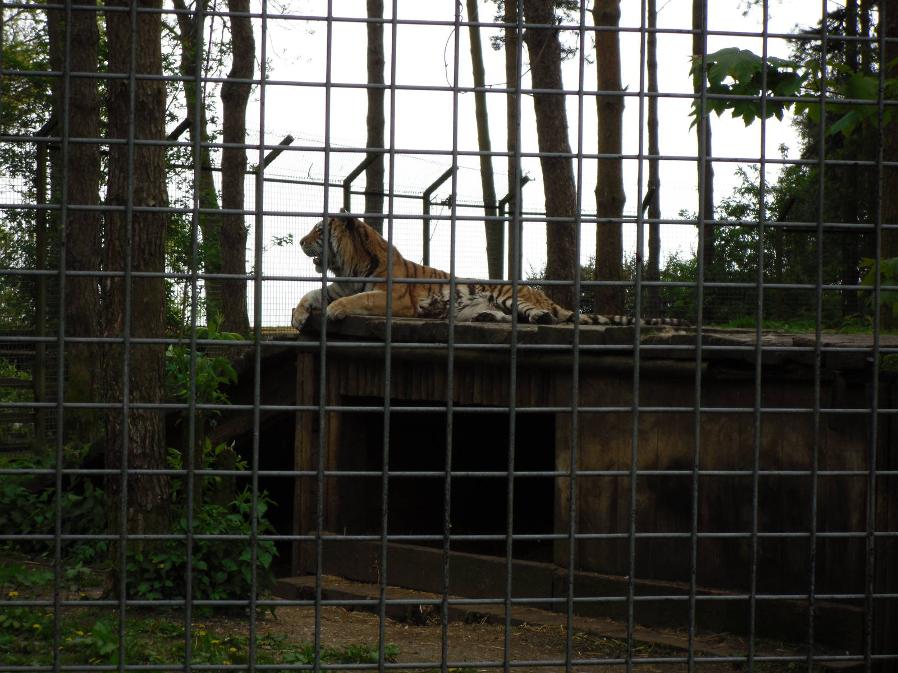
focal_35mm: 105
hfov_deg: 18.7
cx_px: 449
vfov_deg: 14.1
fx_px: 2724
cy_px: 336
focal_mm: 18.9
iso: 80
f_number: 5.6
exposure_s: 1/133
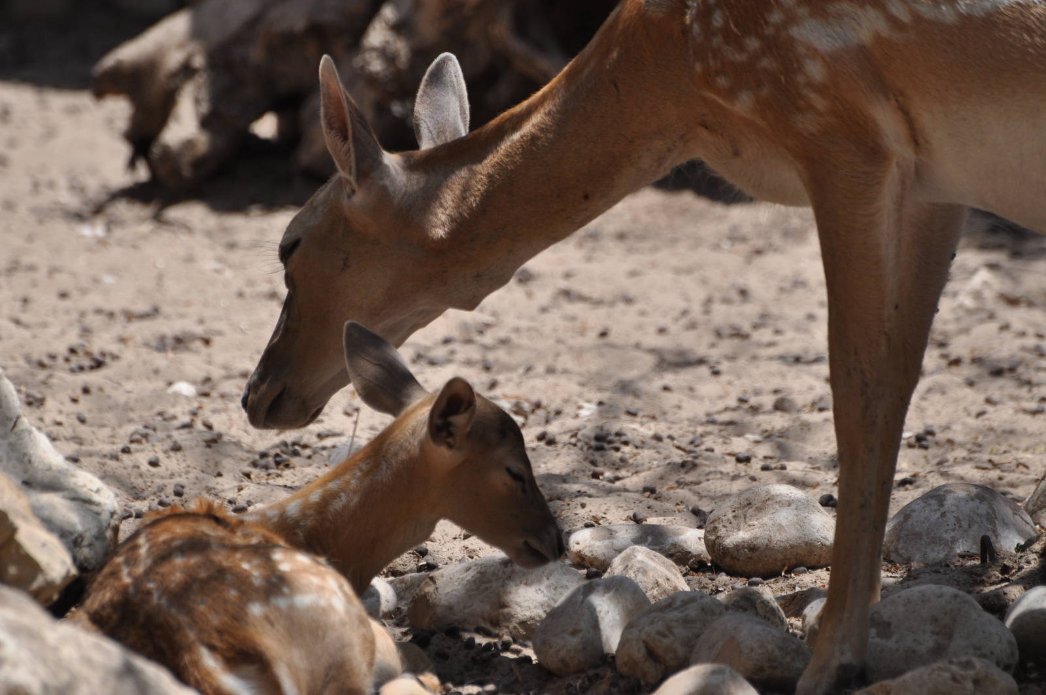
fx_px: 13060
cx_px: 523
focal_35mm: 450
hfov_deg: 4.6
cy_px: 348
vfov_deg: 3.0
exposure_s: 1/1600
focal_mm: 300
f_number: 5.6
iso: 400
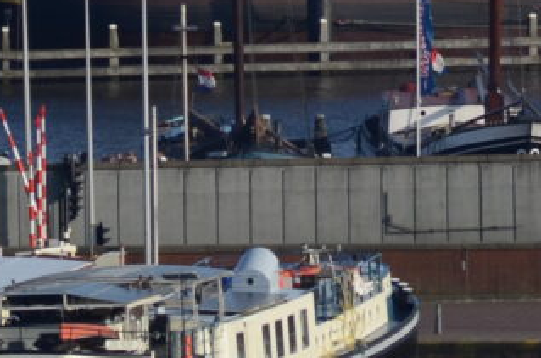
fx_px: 19533
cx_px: 571
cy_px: 148
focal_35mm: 1303
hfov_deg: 1.6
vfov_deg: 1.0
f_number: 5.6
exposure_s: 1/1250
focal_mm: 170
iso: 250
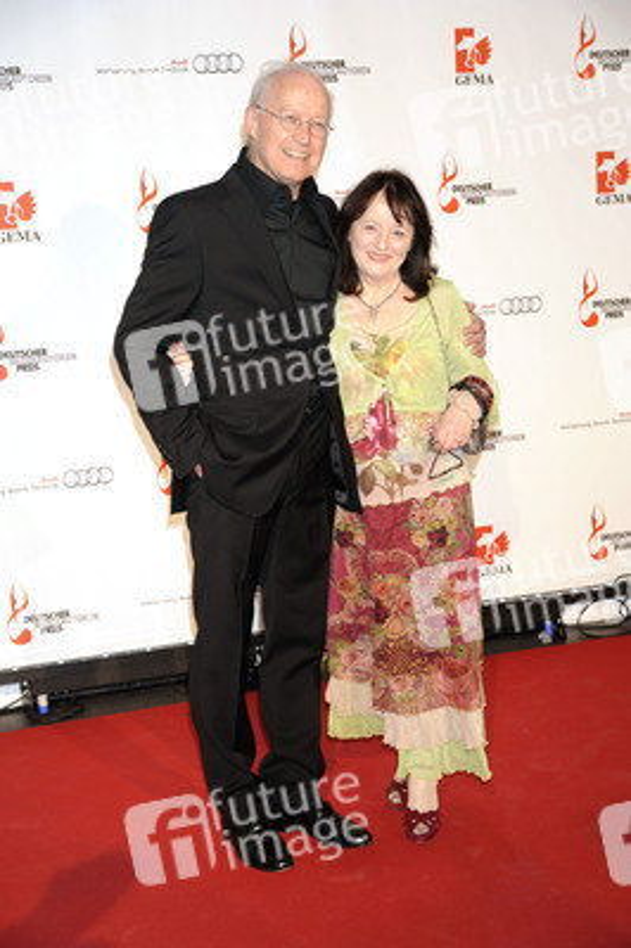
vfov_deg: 33.4
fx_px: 1580
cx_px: 316
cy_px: 474
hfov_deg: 22.6
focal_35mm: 60
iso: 640
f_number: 5.6
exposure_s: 1/160
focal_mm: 60
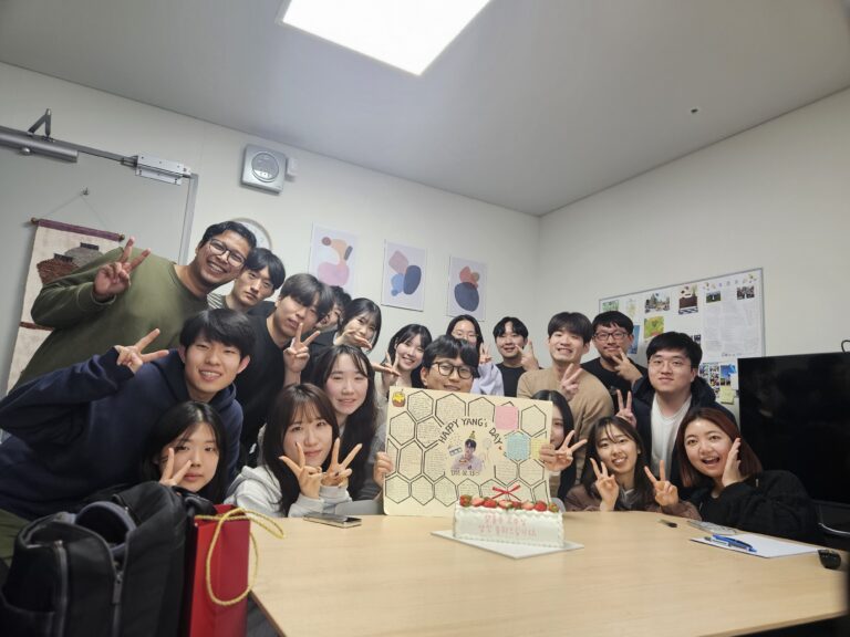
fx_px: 565
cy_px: 318
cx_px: 425
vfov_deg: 58.9
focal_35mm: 23
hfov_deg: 73.9
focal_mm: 5.4
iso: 200
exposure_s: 1/120
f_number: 1.8
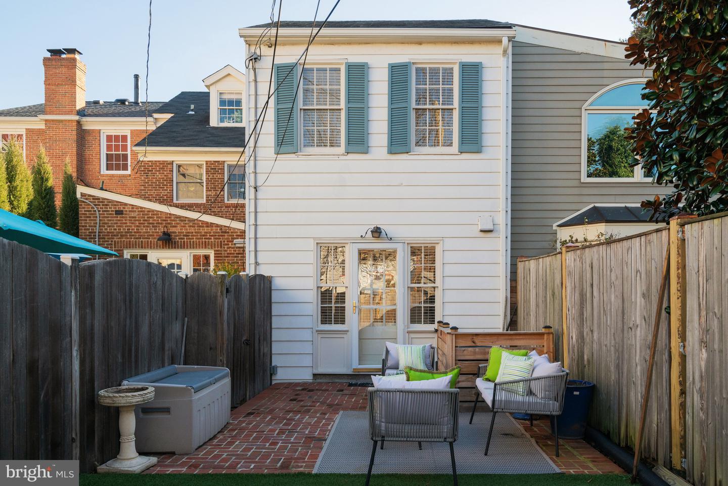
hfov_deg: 63.6
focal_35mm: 29
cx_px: 364
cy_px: 243
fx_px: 587
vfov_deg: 45.0
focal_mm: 29
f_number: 8
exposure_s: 1/640
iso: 1250
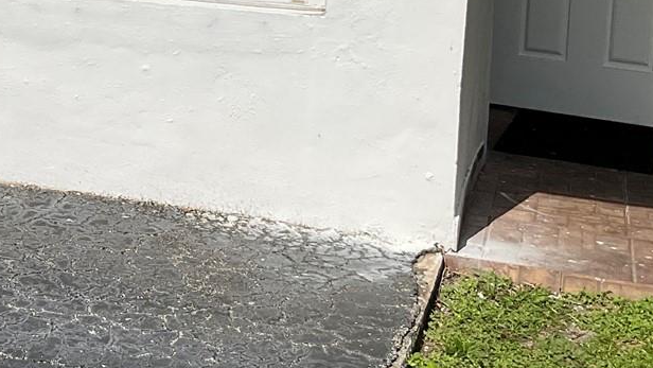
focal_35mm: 82
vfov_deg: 14.4
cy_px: -56
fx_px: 1420
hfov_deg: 25.4
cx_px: 122
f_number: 1.8
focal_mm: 3
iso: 20
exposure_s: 1/6536
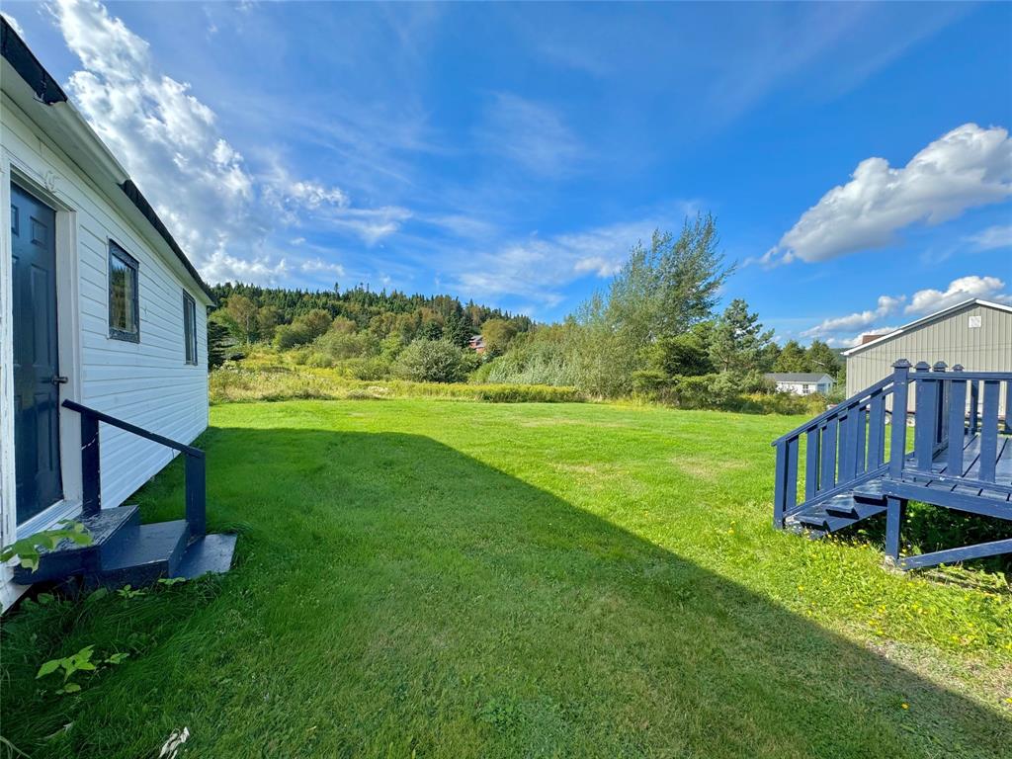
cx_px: 506
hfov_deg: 102.1
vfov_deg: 85.7
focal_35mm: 14
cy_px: 380
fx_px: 409
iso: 40
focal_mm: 2.22
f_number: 2.2
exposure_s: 1/1395
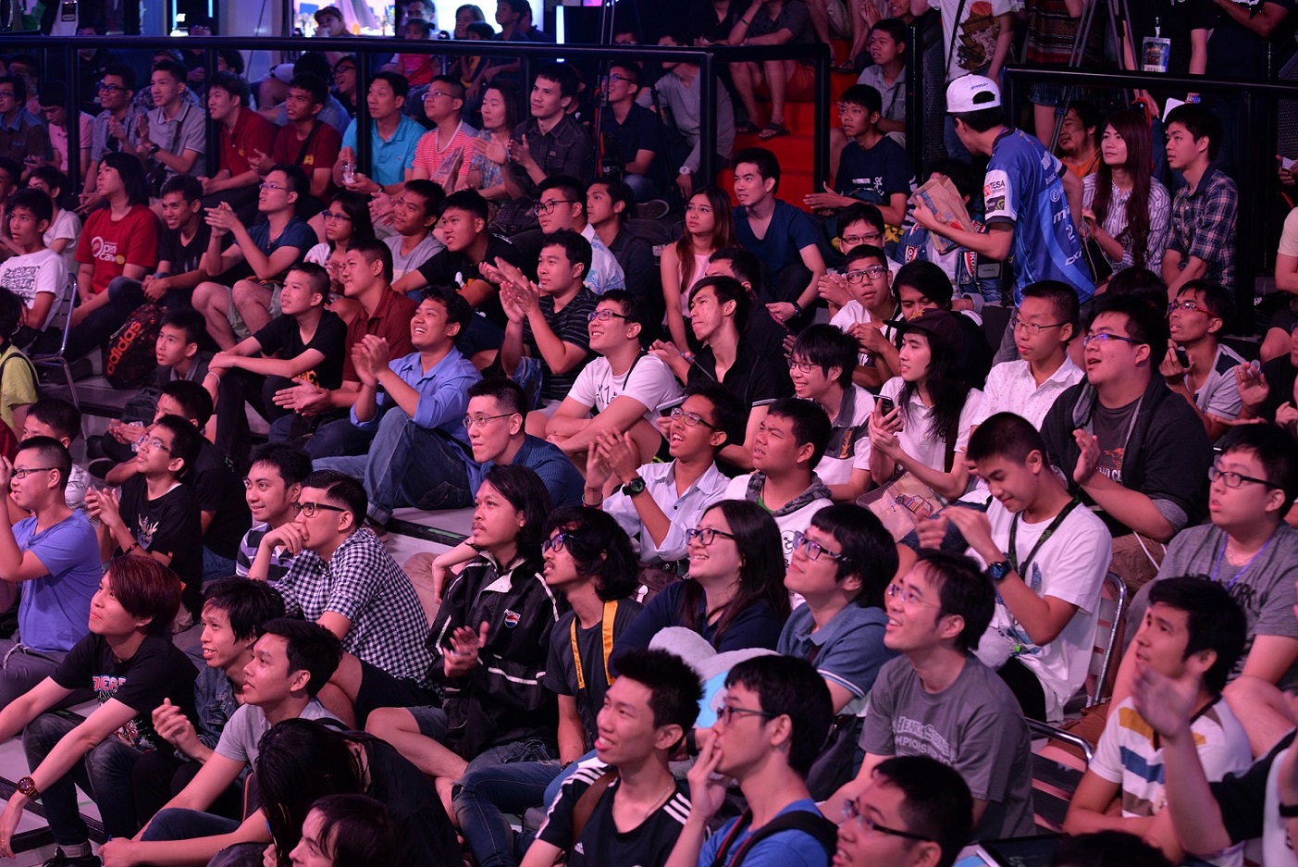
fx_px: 2525
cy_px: 434
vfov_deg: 19.5
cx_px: 649
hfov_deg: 28.8
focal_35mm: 70
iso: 1250
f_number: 4
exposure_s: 1/100
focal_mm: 70
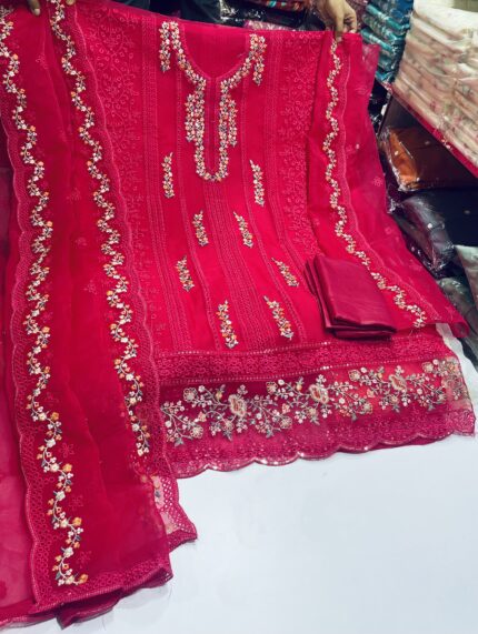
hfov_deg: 53.2
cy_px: 317
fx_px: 477
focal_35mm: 26
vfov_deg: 67.2
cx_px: 239
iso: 50
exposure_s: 1/100
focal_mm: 4.2
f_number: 1.6
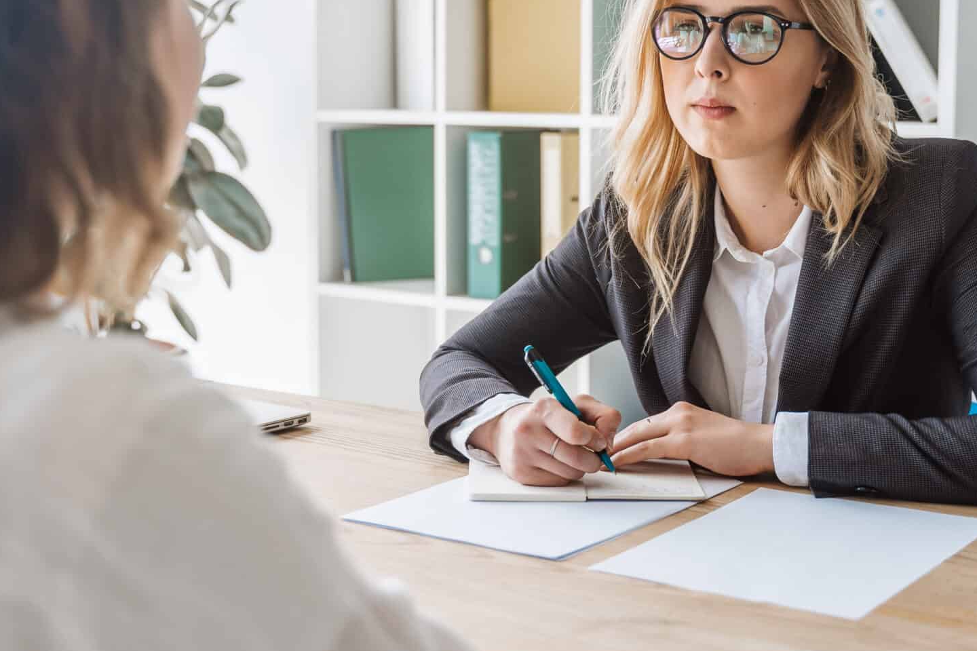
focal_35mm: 64
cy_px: 219
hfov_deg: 31.4
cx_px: 463
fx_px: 1737
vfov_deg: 21.2
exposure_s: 1/160
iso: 200
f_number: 2.8
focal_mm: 36
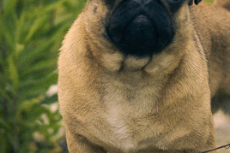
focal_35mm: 246
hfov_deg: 8.4
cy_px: 50
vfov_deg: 5.6
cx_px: 148
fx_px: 1572
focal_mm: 55
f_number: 1.8
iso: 100
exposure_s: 1/350
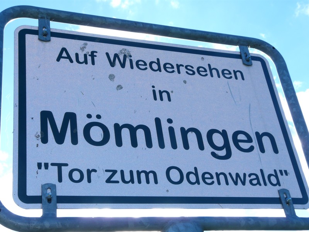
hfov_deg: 34.9
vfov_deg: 26.6
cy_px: 116
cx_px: 154
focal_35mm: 55
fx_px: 491
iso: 100
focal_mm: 9
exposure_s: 1/250
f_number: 5.6
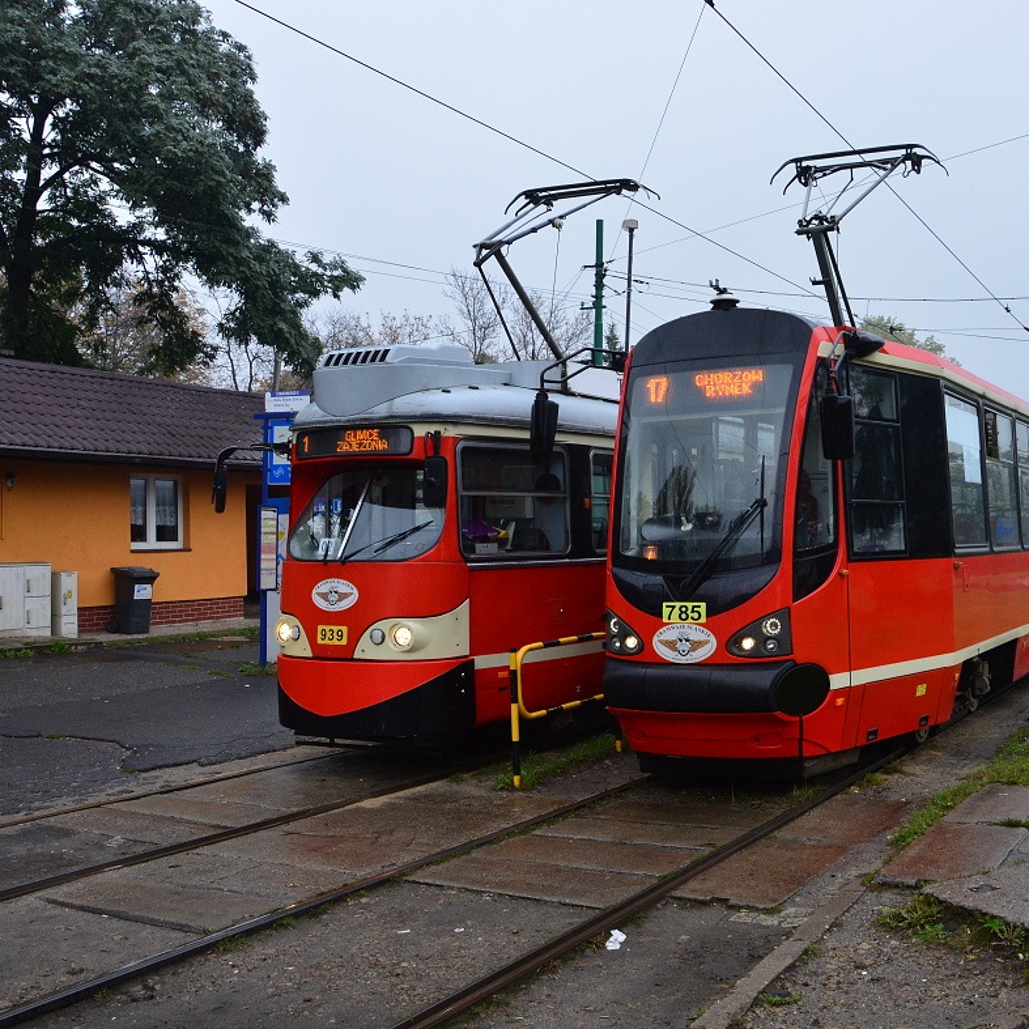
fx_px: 1177
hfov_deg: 46.3
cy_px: 511
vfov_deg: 47.2
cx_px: 706
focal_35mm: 35
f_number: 8
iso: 400
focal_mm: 18
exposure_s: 1/200
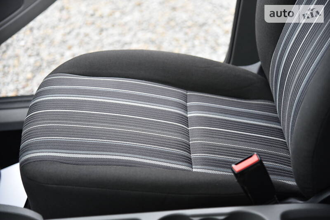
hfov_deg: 27.0
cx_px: 165
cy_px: 110
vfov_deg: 18.2
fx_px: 687
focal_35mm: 75
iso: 450
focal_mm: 75
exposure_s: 1/250
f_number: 4
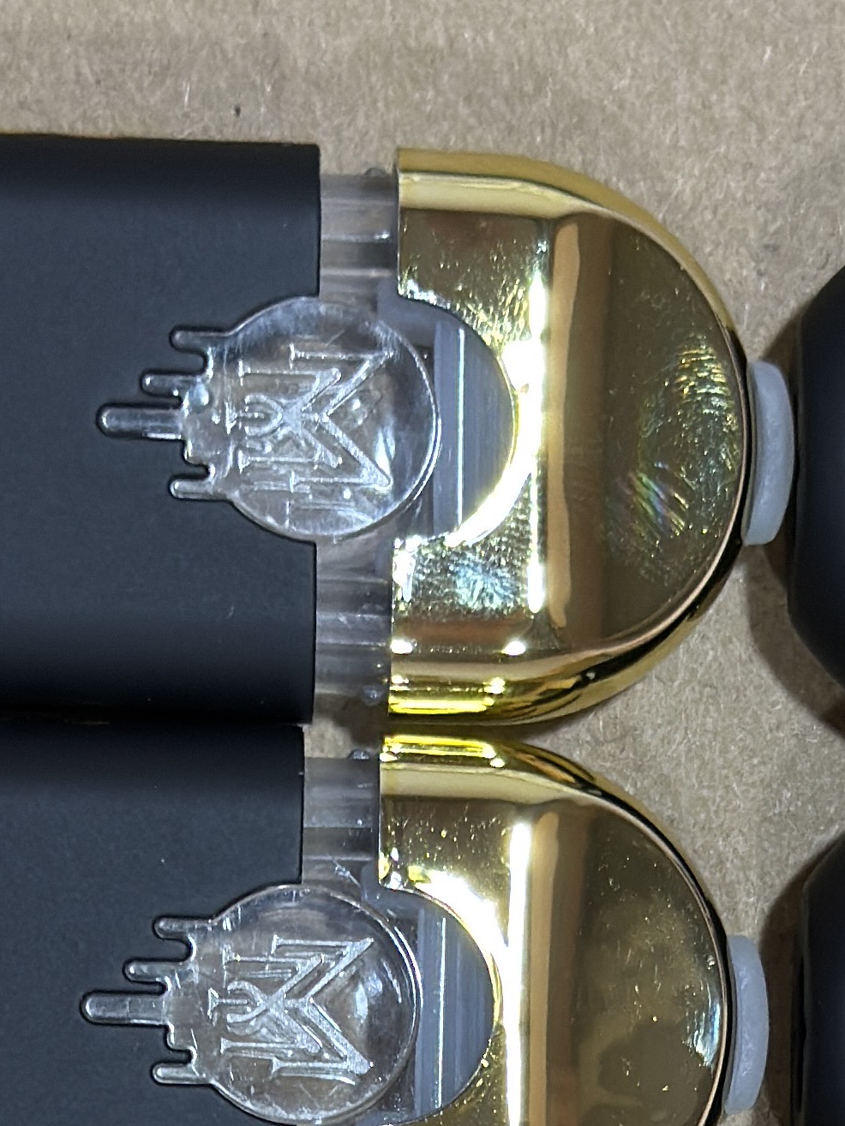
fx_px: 4948
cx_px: 722
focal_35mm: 152
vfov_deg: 12.6
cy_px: 1451
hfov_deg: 9.7
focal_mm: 6.76
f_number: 1.78
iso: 200
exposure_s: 1/33
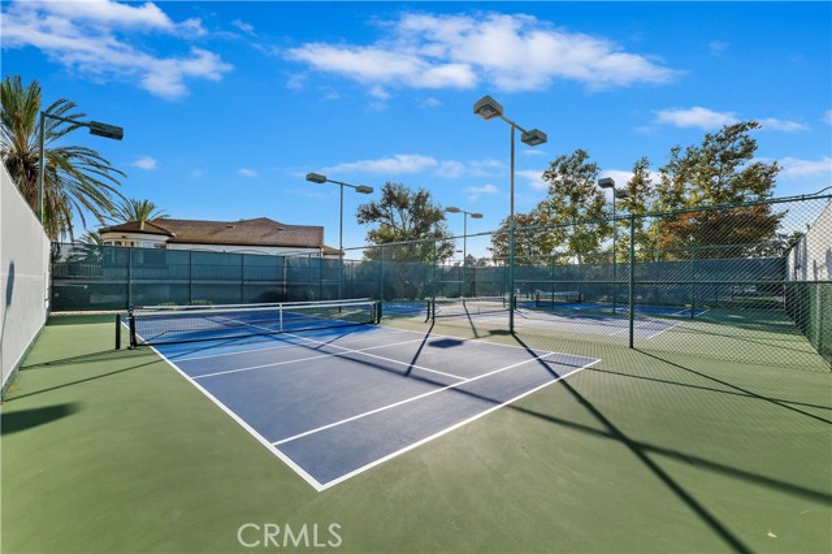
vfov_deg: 81.1
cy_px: 277
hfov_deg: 104.3
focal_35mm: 14
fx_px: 323
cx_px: 416
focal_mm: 14
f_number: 20
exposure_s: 1/800
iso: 800
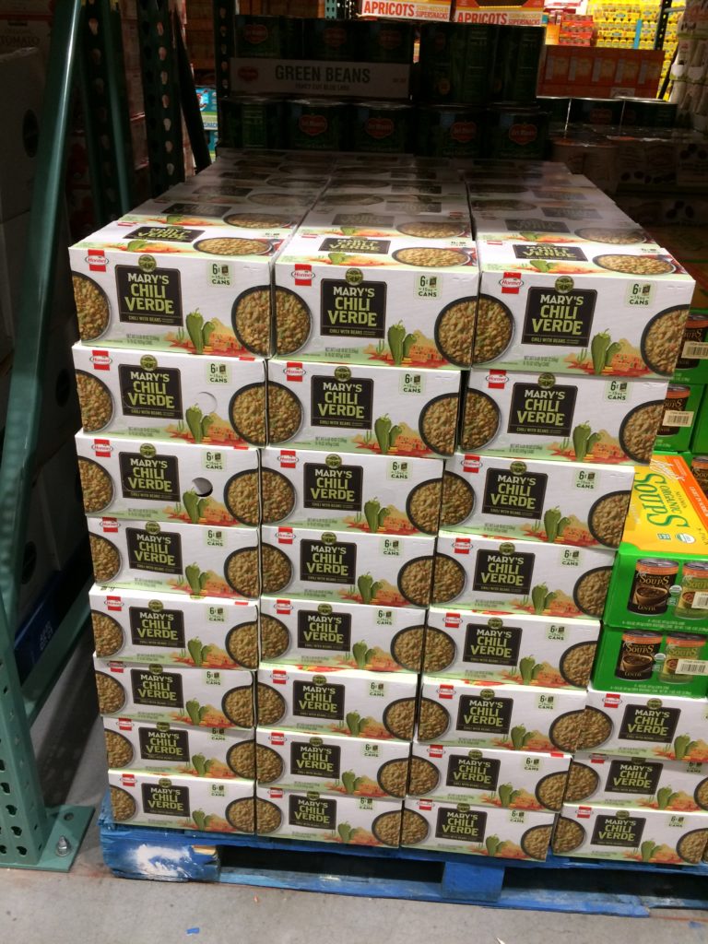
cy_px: 472
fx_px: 791
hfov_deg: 48.2
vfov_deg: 61.7
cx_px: 354
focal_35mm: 29
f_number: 2.2
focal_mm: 4.15
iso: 100
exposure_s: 1/30
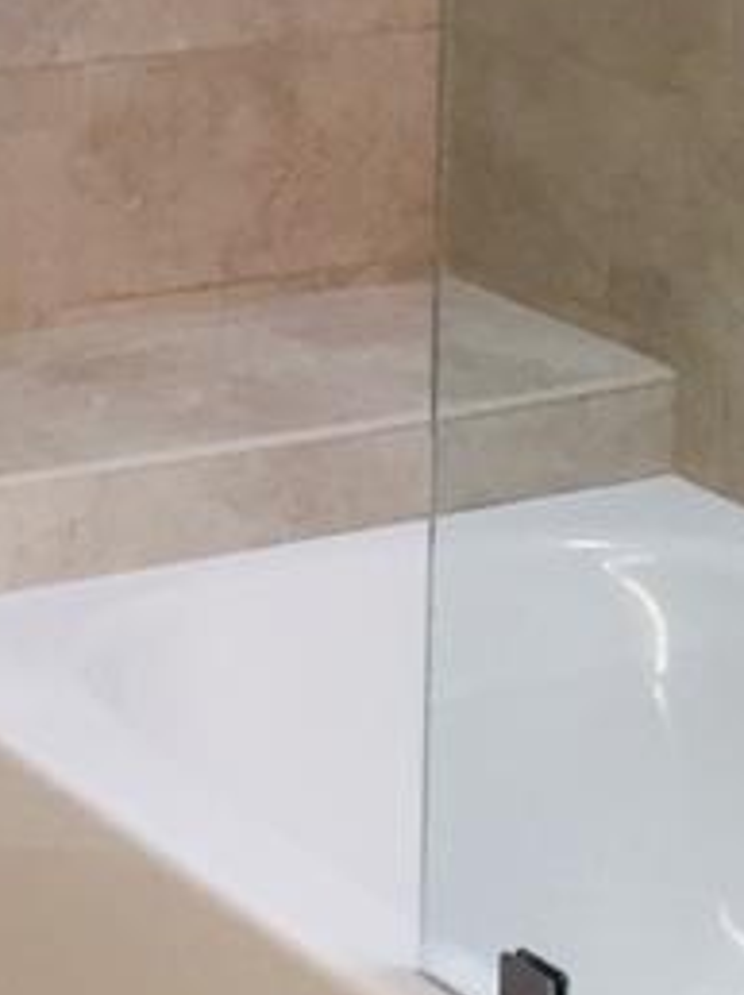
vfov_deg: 13.9
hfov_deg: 10.9
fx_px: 3875
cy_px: -382
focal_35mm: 135
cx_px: 216
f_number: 2.2
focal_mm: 4.15
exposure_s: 1/40
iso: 40
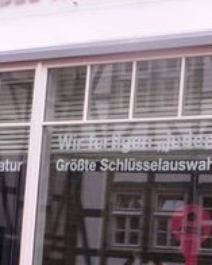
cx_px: 371
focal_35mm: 129
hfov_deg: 11.2
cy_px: 145
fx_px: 1011
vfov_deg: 14.9
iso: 80
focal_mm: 6
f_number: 4
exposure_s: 1/160
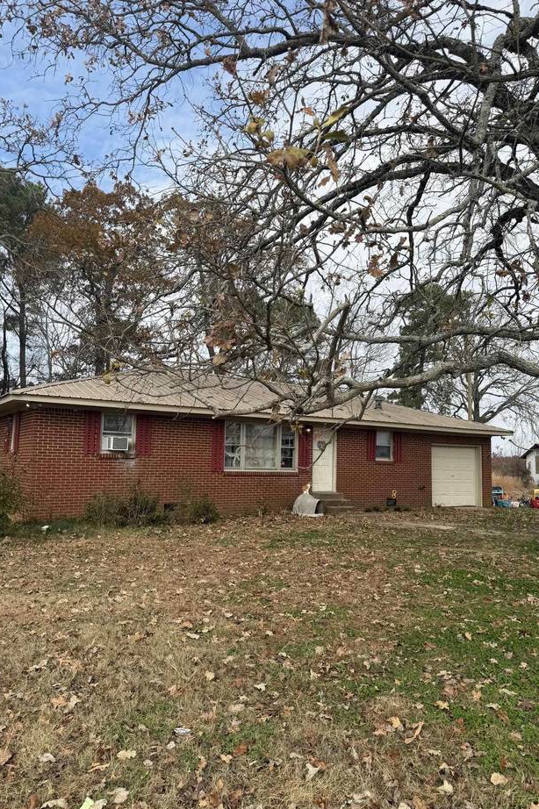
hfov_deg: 49.5
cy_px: 420
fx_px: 584
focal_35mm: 26
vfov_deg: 69.4
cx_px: 291
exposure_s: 1/2907
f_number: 1.78
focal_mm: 6.76
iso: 80
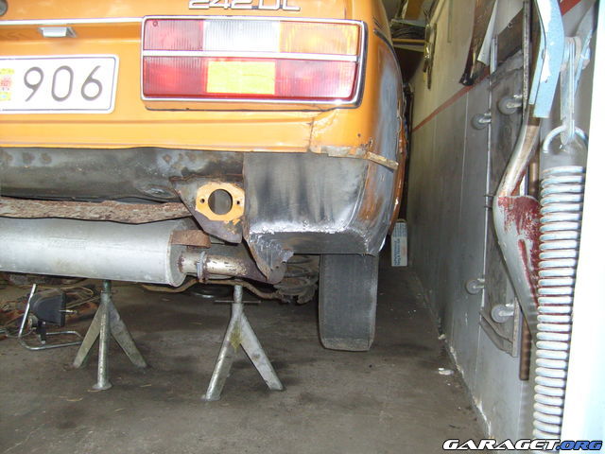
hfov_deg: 52.6
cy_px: 227
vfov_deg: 40.7
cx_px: 302
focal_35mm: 35
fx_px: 612
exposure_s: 1/45
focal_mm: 5.8
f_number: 2.8
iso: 100
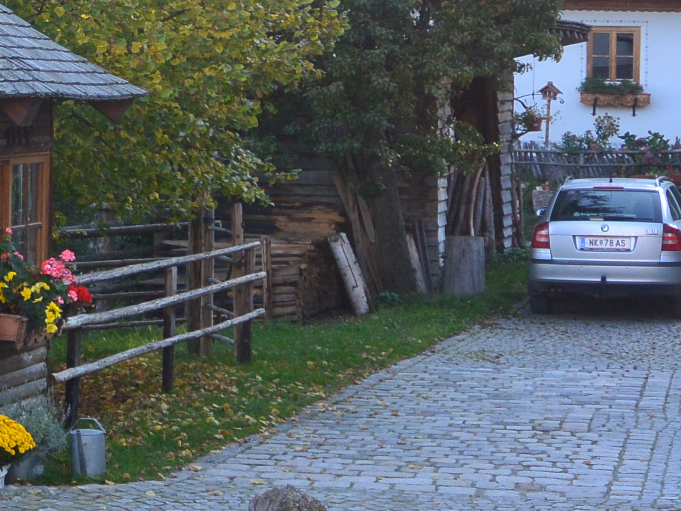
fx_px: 2538
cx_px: -304
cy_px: 82
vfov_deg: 11.4
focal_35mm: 129
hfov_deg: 14.4
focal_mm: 15.7
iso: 160
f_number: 4.2
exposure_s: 1/160
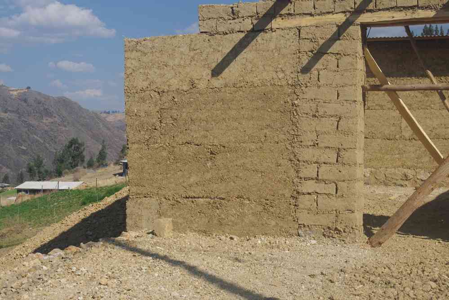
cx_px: 224
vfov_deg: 22.6
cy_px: 150
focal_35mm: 60
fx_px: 748
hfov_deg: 33.4
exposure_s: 1/160
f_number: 11
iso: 200
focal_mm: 40
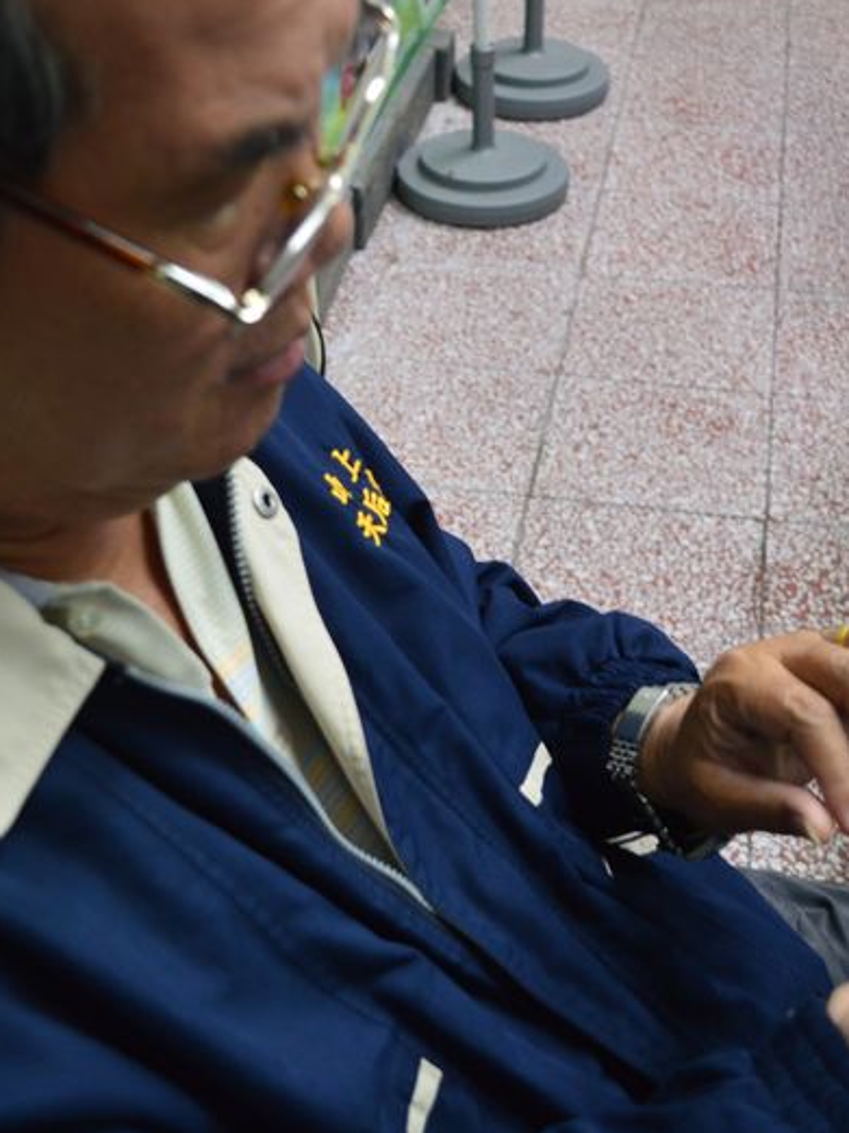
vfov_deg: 36.2
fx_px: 1735
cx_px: 443
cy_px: 570
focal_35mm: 53
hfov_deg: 27.5
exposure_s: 1/25
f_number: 4
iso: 800
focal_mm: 24
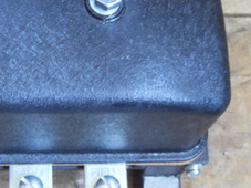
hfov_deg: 22.2
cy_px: 58
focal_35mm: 86
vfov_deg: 17.1
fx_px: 623
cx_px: 25
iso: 200
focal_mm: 6.6
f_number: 3.5
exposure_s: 1/6
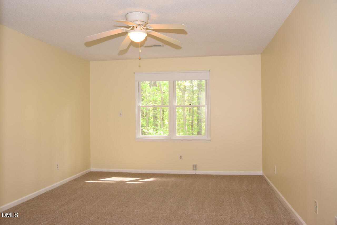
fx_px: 309
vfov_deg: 40.0
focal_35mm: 33
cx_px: 168
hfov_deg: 57.2
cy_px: 112
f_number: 4
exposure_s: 1/60
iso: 400
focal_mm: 22
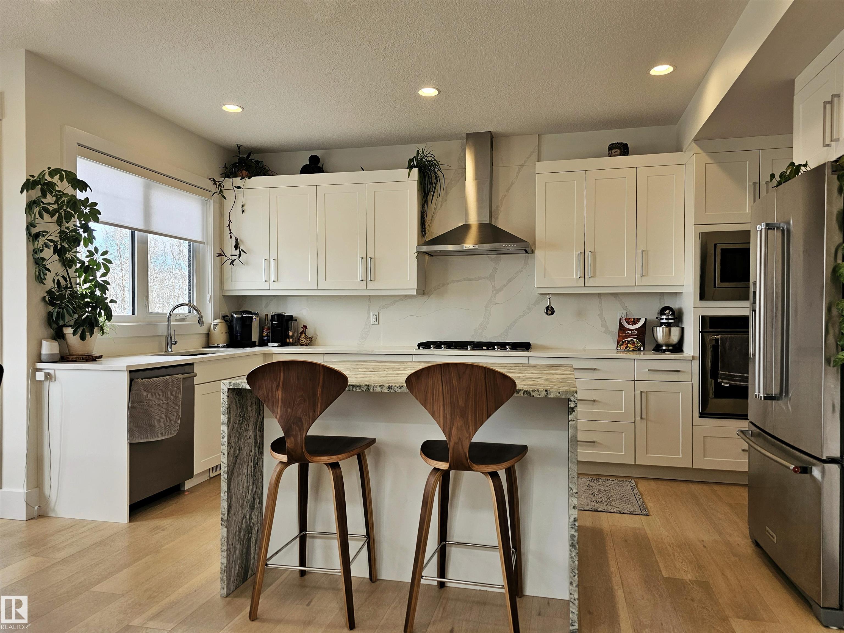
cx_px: 422
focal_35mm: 23
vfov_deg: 58.9
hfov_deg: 73.9
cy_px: 316
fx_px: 561
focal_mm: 6.3
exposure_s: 1/120
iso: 50
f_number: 1.7
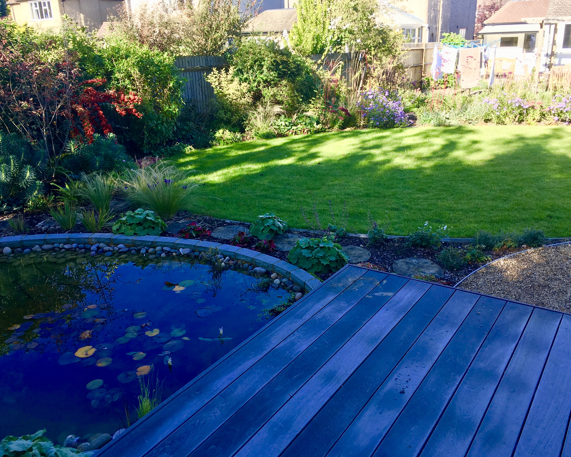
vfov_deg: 47.1
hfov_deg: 57.2
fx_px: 524
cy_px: 229
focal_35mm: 31
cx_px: 295
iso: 25
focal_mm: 4.15
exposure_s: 1/273
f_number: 2.2
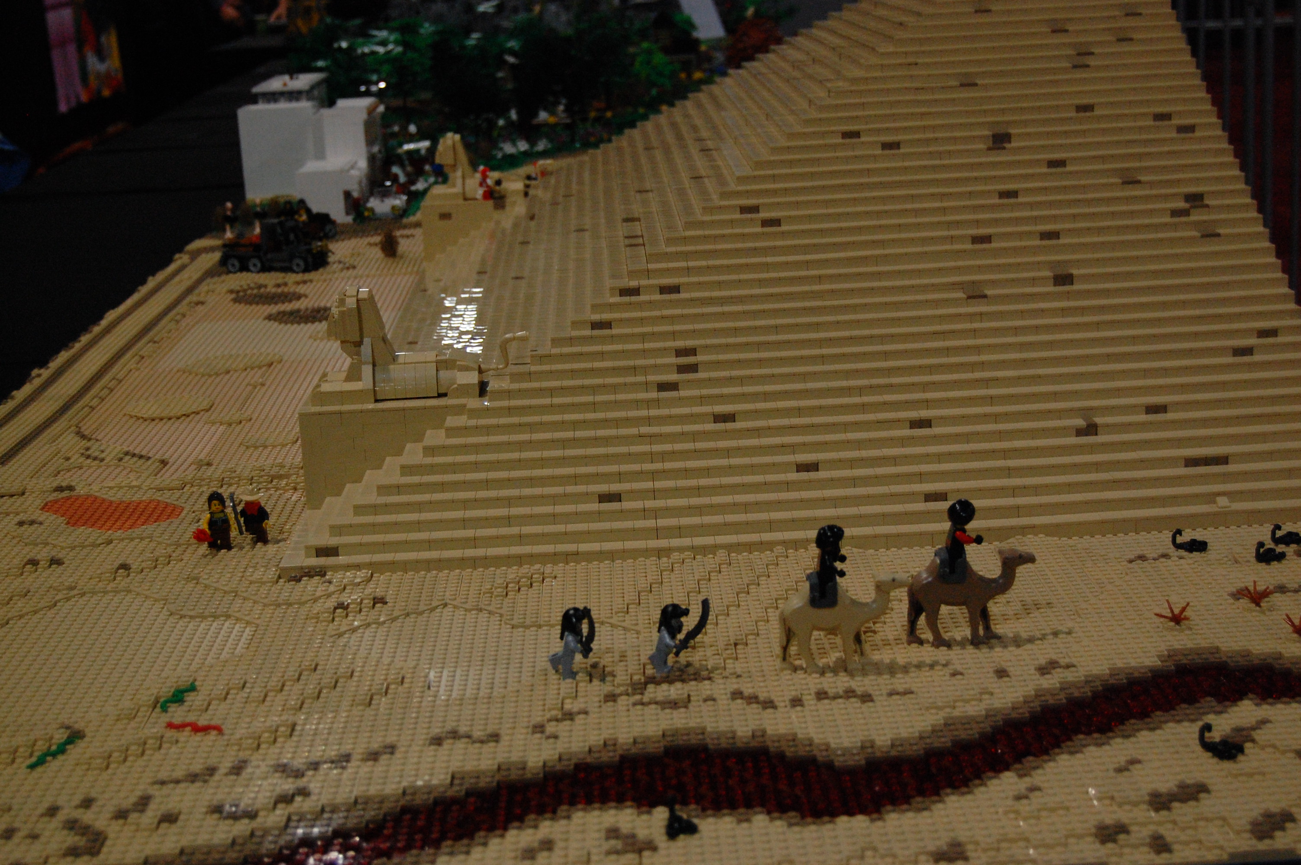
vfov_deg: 23.7
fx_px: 2058
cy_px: 432
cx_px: 650
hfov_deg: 35.1
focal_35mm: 57
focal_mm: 38
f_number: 5
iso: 1600
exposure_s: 1/125
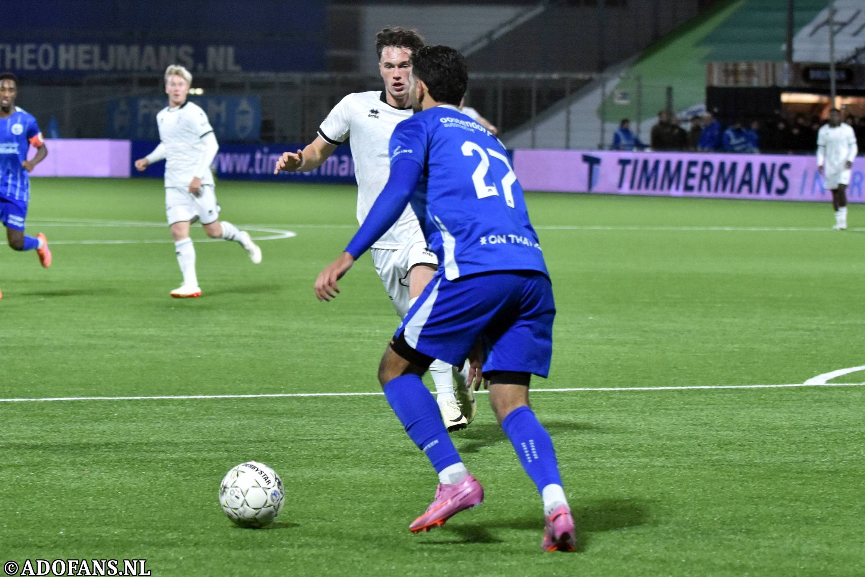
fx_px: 2955
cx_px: 432
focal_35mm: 123
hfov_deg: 16.7
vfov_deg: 11.1
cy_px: 288
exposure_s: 1/500
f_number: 2.8
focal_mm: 82
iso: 2000
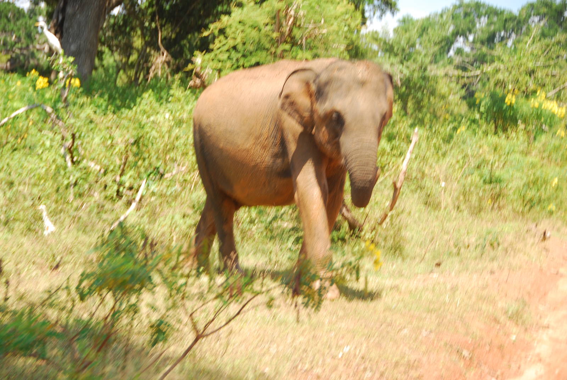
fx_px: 1892
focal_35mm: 120
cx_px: 284
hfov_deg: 17.0
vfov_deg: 11.5
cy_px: 190
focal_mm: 80
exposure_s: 1/100
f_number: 6.3
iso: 100
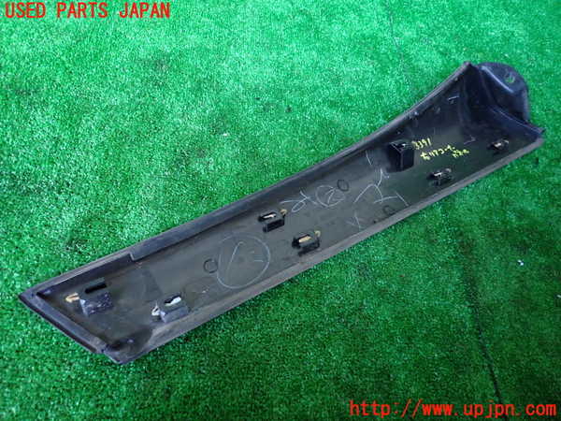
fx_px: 405
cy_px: 210
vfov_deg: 54.9
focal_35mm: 25
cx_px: 280
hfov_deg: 69.4
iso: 800
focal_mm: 4.5
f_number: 2
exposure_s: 1/25
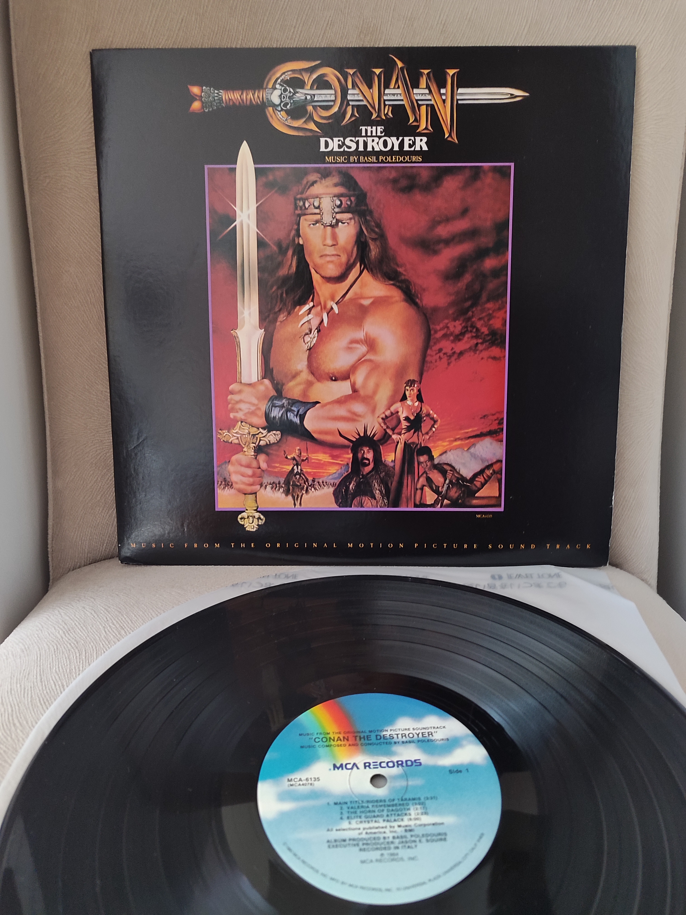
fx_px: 661
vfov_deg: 69.4
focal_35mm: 25
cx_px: 343
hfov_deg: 54.9
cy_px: 458
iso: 1353
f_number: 1.89
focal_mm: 5.95
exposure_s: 1/20
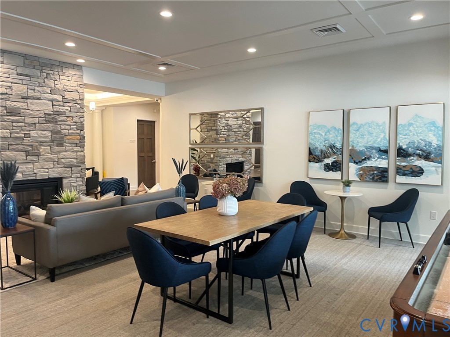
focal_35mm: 26
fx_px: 338
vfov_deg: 53.1
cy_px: 168
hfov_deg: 67.3
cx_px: 225
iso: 125
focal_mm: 5.1
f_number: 1.6
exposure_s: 1/60
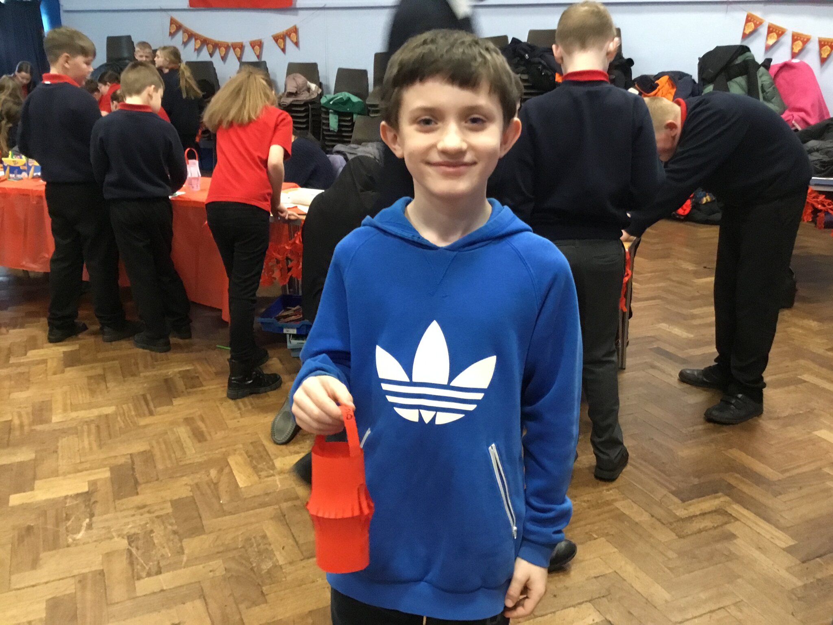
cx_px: 416
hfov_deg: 58.4
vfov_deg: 45.4
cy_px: 312
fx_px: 746
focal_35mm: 31
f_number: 2.4
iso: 320
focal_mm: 3.3
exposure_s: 1/17
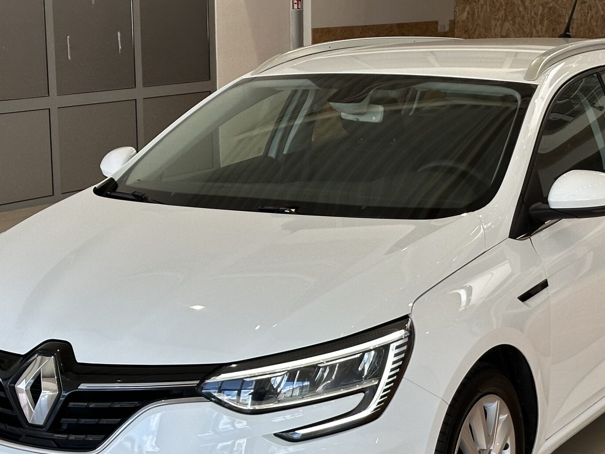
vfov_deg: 16.6
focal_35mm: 89
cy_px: 290
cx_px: 313
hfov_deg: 22.0
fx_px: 1556
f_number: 1.78
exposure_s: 1/291
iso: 64
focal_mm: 6.86
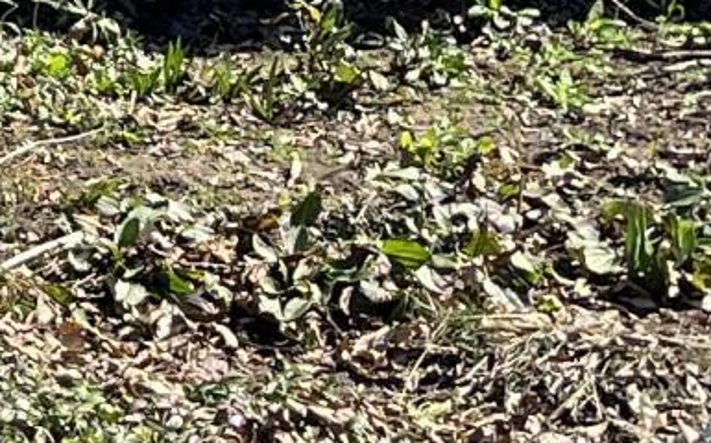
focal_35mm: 215
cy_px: -572
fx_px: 4163
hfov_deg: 8.9
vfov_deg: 5.9
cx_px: -977
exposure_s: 1/1647
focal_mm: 5.1
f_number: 1.6
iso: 50
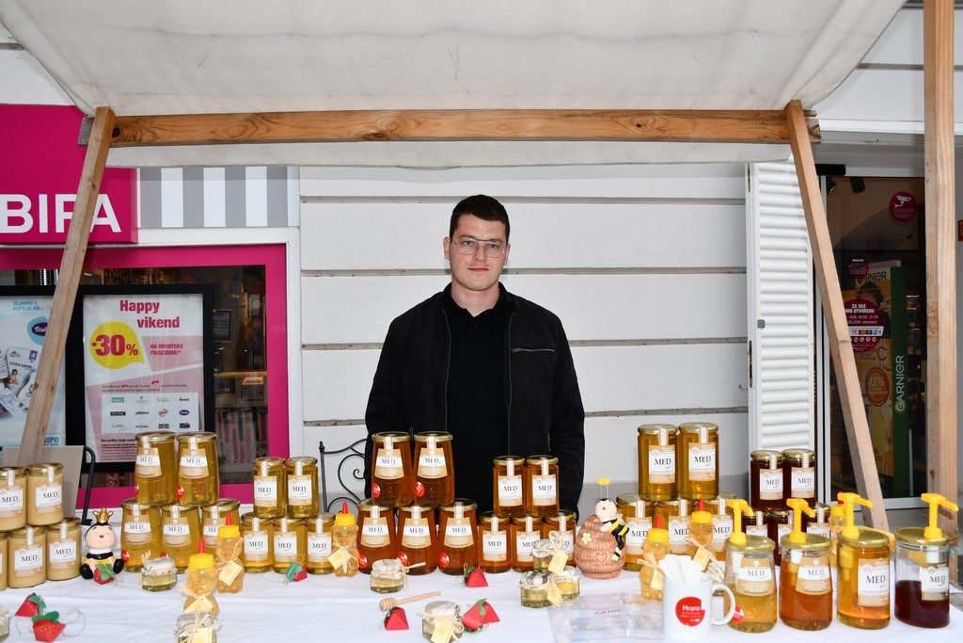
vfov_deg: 43.6
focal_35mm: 30
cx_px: 482
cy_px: 322
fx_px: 803
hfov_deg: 61.9
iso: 100
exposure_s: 1/250
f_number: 4.5
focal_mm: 20
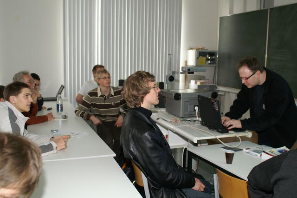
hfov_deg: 53.2
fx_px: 297
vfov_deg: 36.8
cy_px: 99
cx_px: 148
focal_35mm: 36
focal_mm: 24
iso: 200
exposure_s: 1/60
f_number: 2.8
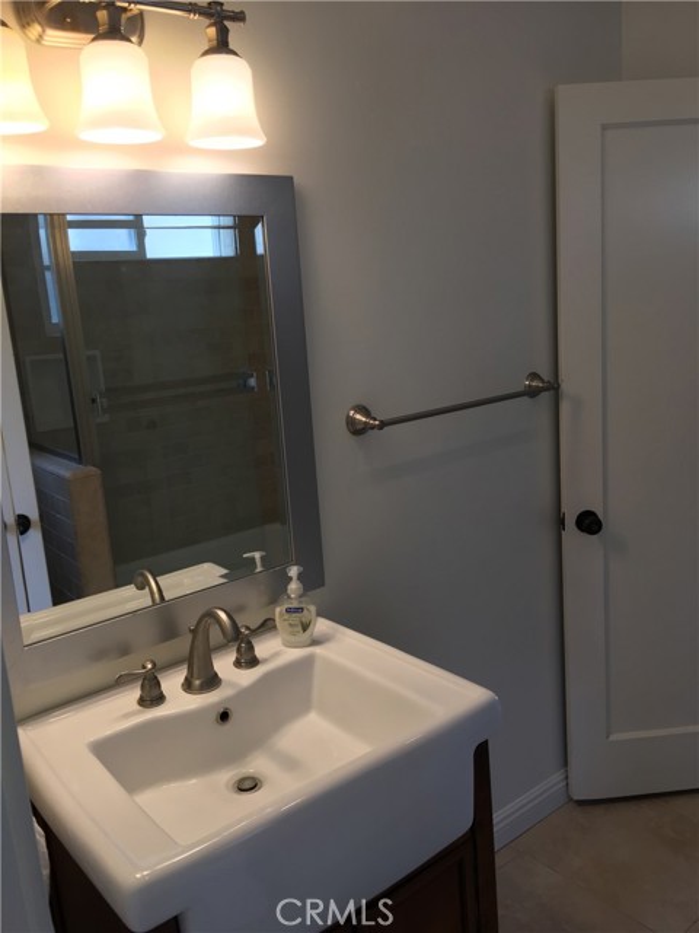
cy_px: 466
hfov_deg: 48.2
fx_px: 781
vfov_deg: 61.7
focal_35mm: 29
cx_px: 350
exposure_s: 1/60
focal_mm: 4.15
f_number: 2.2
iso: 32
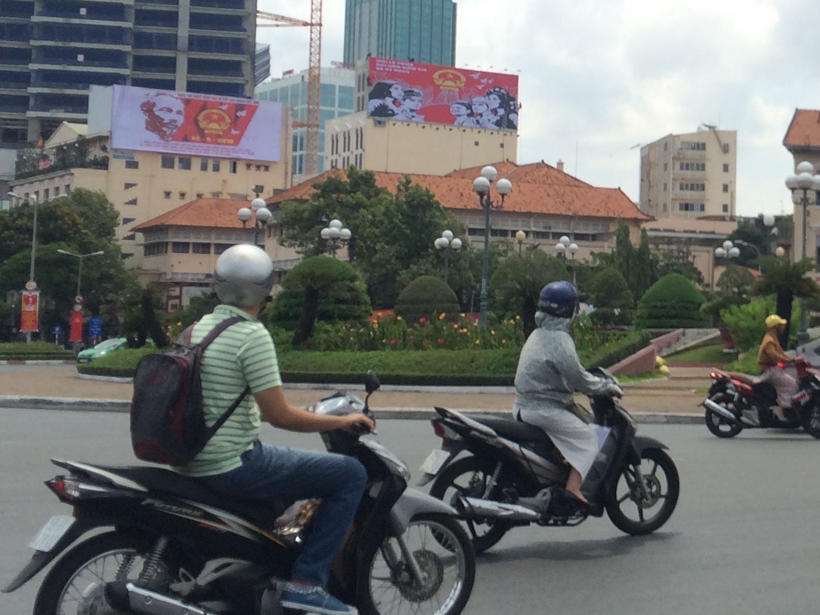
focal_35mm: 71
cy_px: 195
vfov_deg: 20.6
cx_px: 869
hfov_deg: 25.7
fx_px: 1682
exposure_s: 1/1953
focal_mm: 4.12
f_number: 2.2
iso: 32
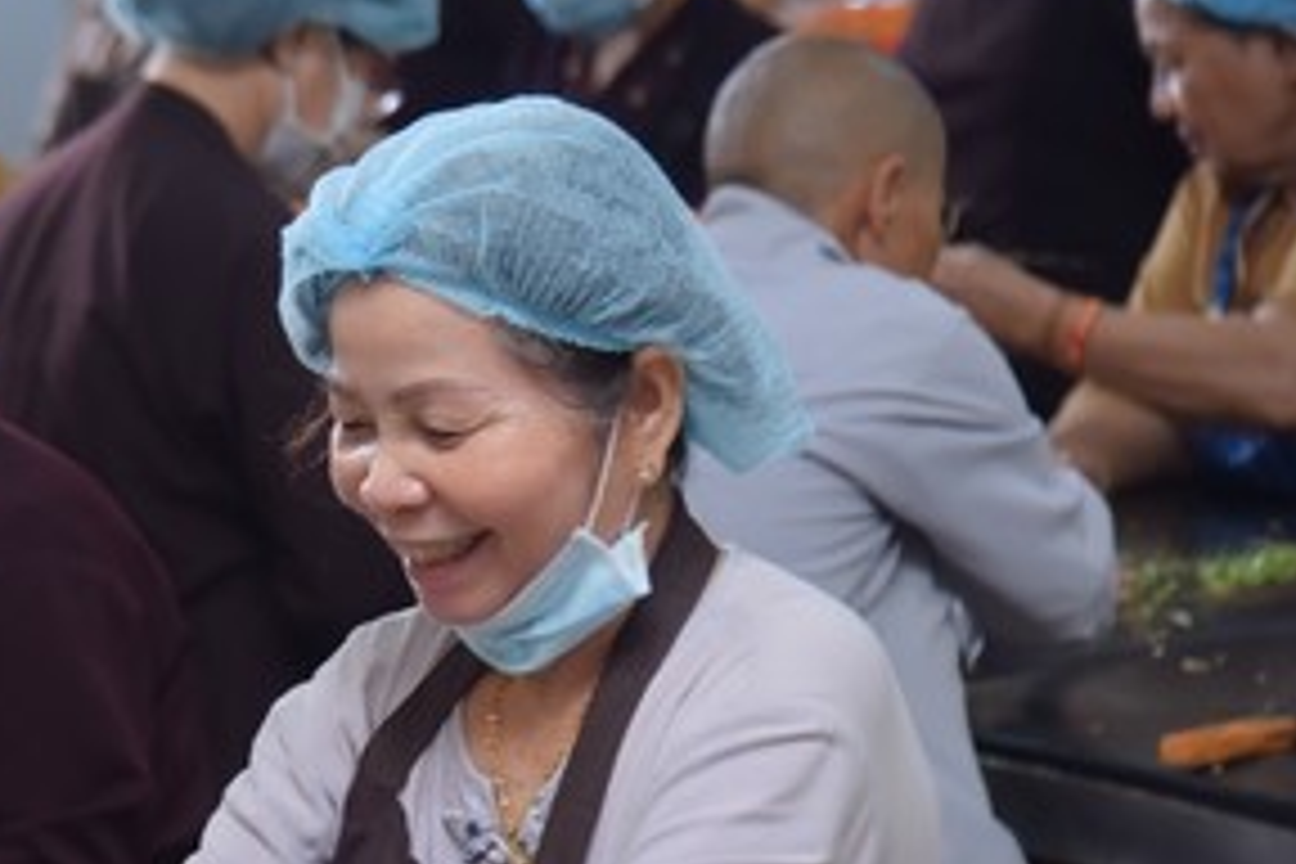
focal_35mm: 176
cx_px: -117
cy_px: 554
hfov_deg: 11.5
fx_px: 6336
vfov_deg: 7.8
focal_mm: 78
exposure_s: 1/125
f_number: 4
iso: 1000
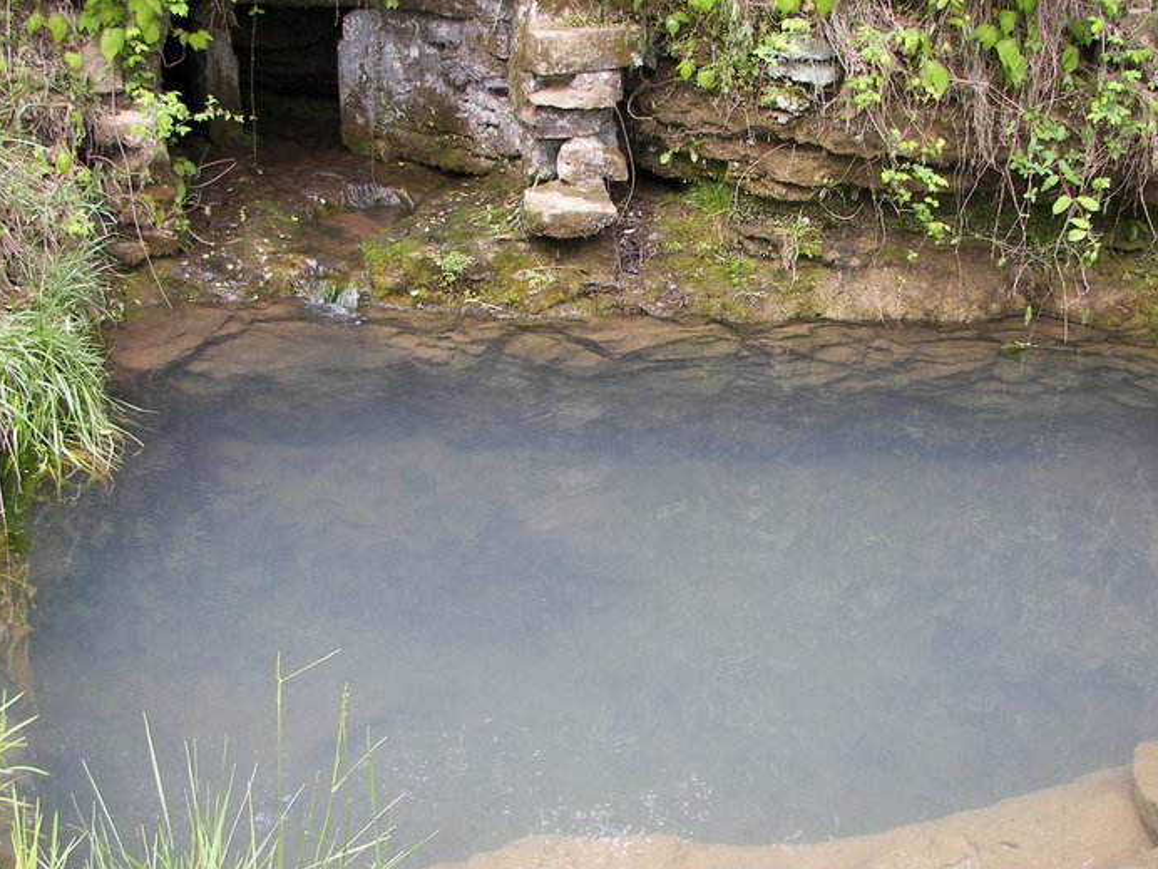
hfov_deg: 39.6
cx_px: 648
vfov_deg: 30.2
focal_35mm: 48
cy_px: 352
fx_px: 1606
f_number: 2.8
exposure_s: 1/60
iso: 64
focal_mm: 6
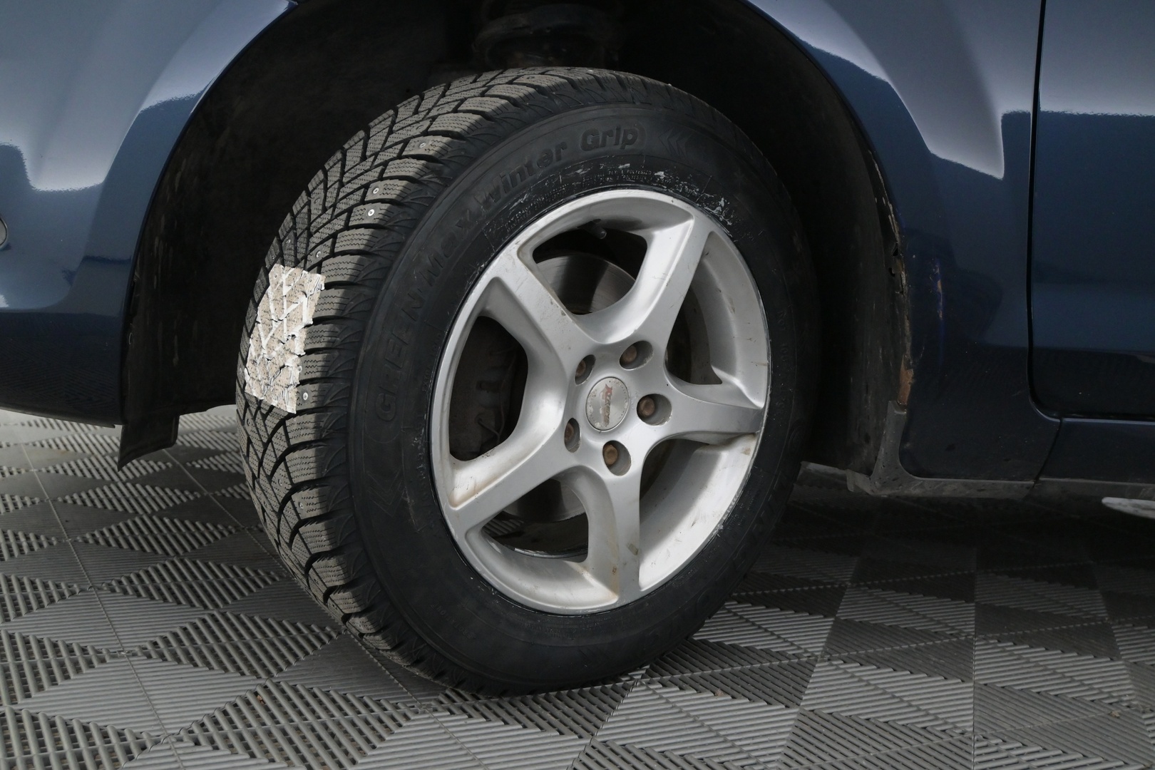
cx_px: 578
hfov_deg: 49.6
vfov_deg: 34.2
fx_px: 1251
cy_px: 385
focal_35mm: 39
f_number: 5
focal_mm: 26
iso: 2500
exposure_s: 1/100
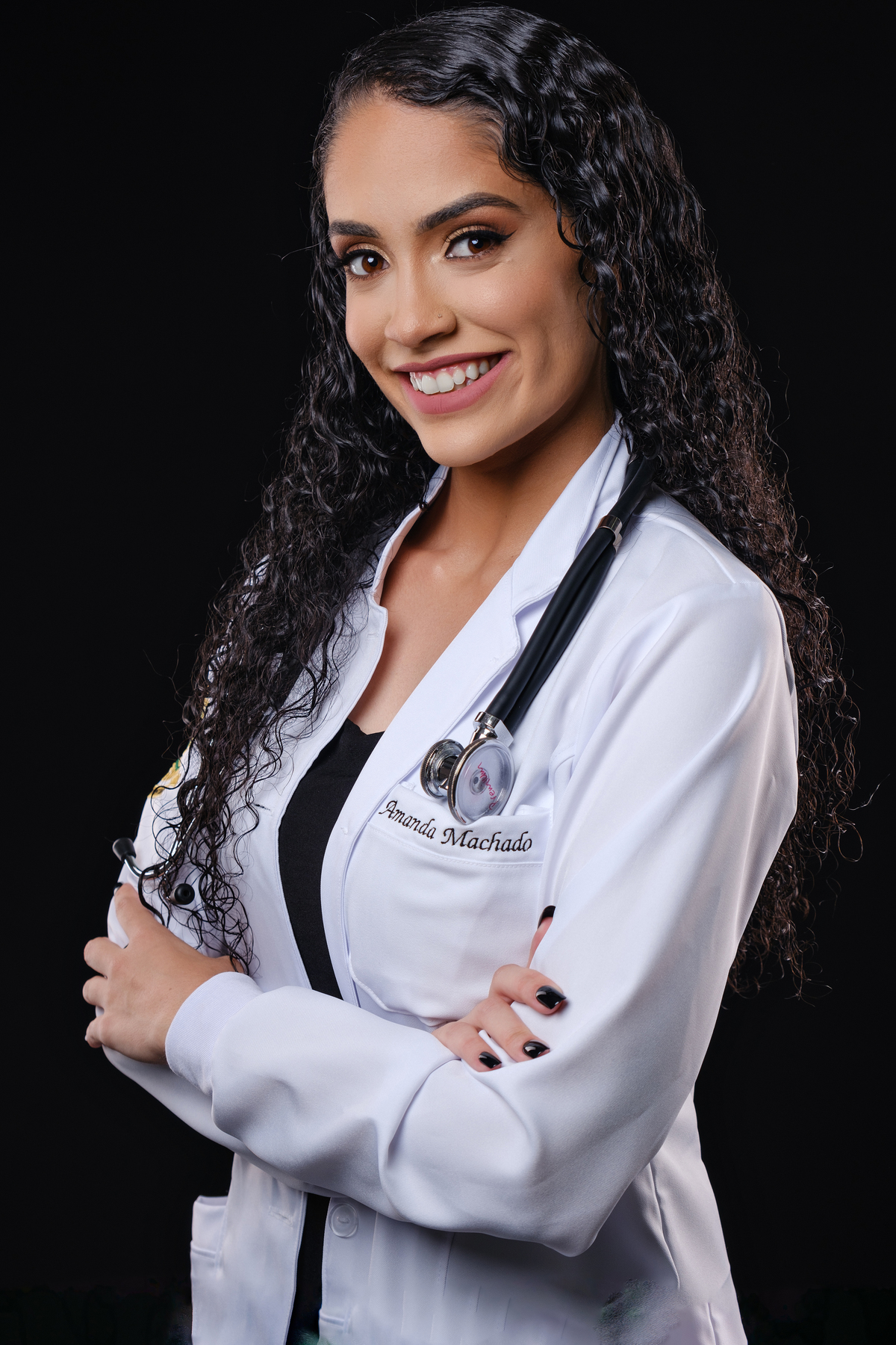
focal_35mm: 59
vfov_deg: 33.9
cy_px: 672
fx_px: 2202
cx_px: 448
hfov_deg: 23.0
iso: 125
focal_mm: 39.3
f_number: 5
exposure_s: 1/125
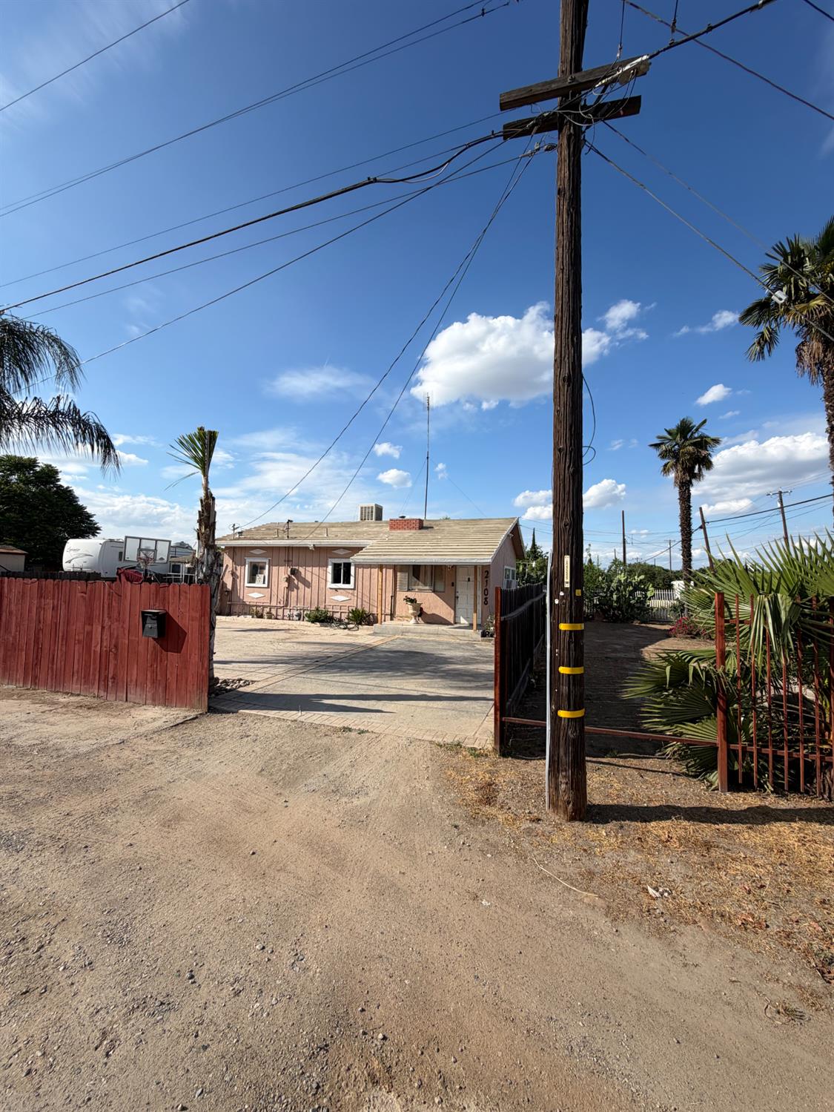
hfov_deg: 85.7
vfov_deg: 102.0
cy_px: 556
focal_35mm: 14
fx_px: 450
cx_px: 417
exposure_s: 1/1105
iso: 20
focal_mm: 2.22
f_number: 2.2
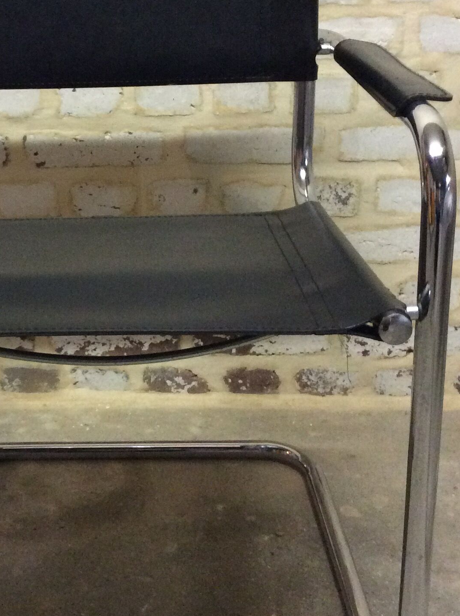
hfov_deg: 24.8
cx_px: 106
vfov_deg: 33.2
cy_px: 240
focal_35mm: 58
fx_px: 1030
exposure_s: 1/20
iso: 320
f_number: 2.4
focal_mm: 3.3
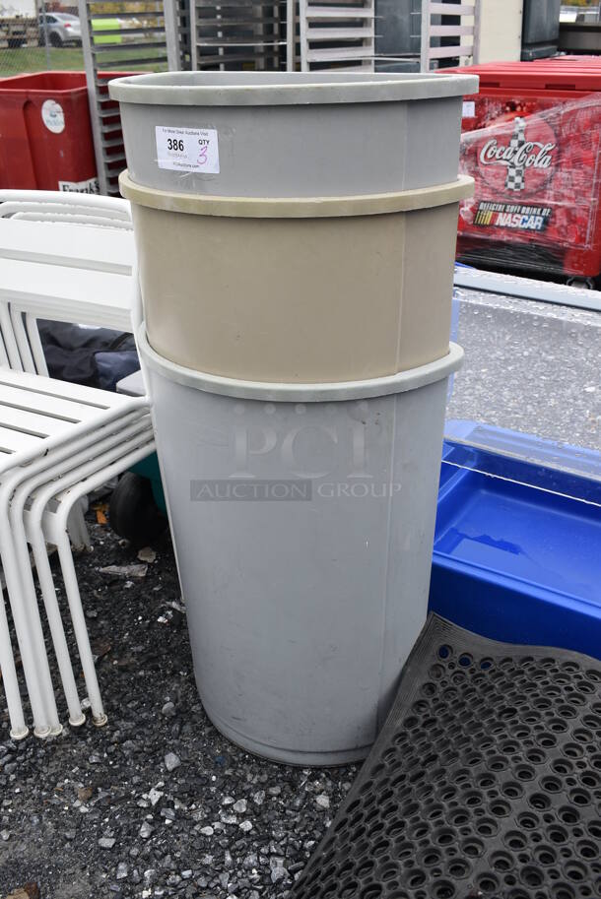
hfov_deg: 40.0
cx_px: 300
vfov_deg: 57.2
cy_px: 450
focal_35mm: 33
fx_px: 825
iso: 200
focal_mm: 22
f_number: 7.1
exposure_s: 1/320
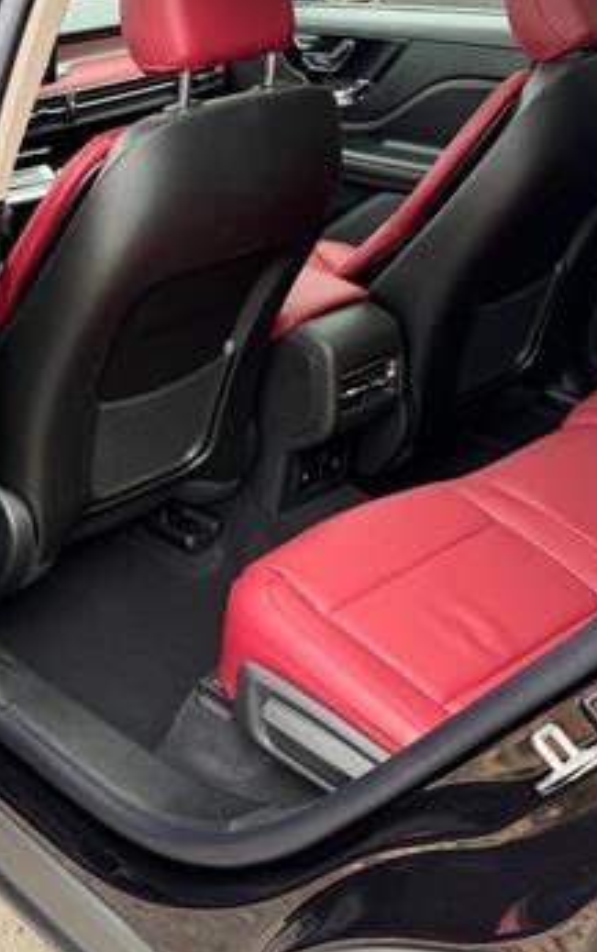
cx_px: -72
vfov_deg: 42.6
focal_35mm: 47
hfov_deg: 25.4
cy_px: 435
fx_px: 1220
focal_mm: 6.76
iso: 125
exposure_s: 1/141
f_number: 1.78
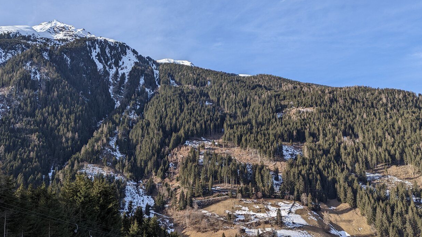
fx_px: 325
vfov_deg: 39.7
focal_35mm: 29
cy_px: 158
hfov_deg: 66.1
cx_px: 210
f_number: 1.85
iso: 42
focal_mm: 6.81
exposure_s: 1/1133
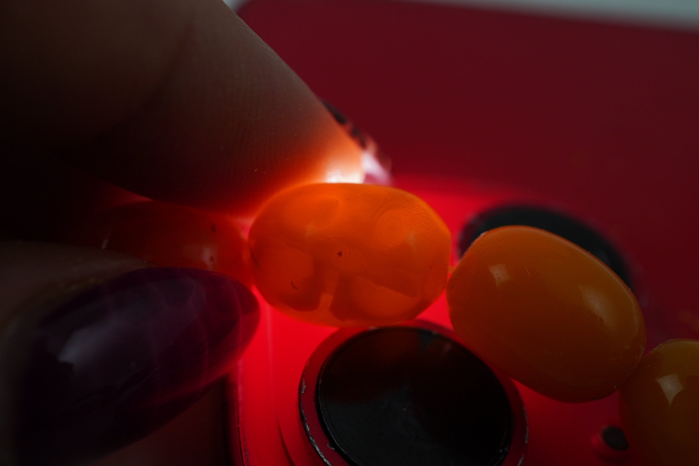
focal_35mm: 45
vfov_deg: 29.9
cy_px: 233
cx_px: 350
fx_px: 874
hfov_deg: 43.6
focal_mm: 30
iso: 400
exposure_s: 1/125
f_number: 14
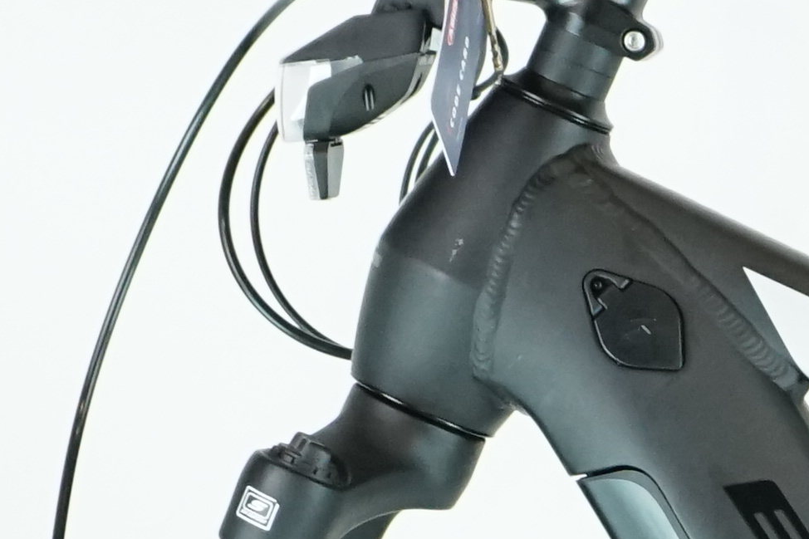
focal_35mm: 388
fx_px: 8717
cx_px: 1315
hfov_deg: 5.3
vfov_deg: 3.5
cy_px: 989
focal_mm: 63
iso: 2000
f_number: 5.6
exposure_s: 1/200
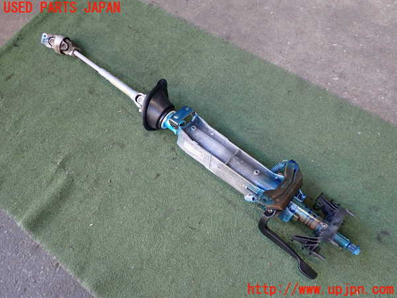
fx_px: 344
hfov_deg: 60.0
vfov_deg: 46.8
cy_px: 149
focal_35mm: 30
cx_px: 198
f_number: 2.3
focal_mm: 5.4
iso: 200
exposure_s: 1/60
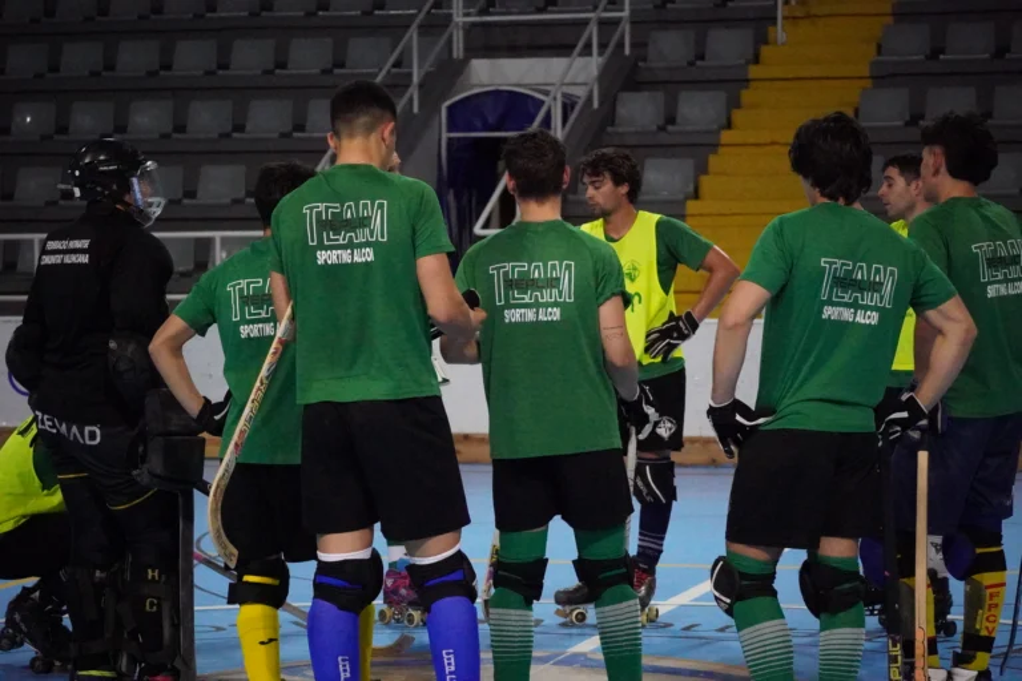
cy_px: 340
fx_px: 2981
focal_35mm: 105
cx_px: 511
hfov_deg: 19.5
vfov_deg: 13.0
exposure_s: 1/800
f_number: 4.5
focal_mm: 70
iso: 16000
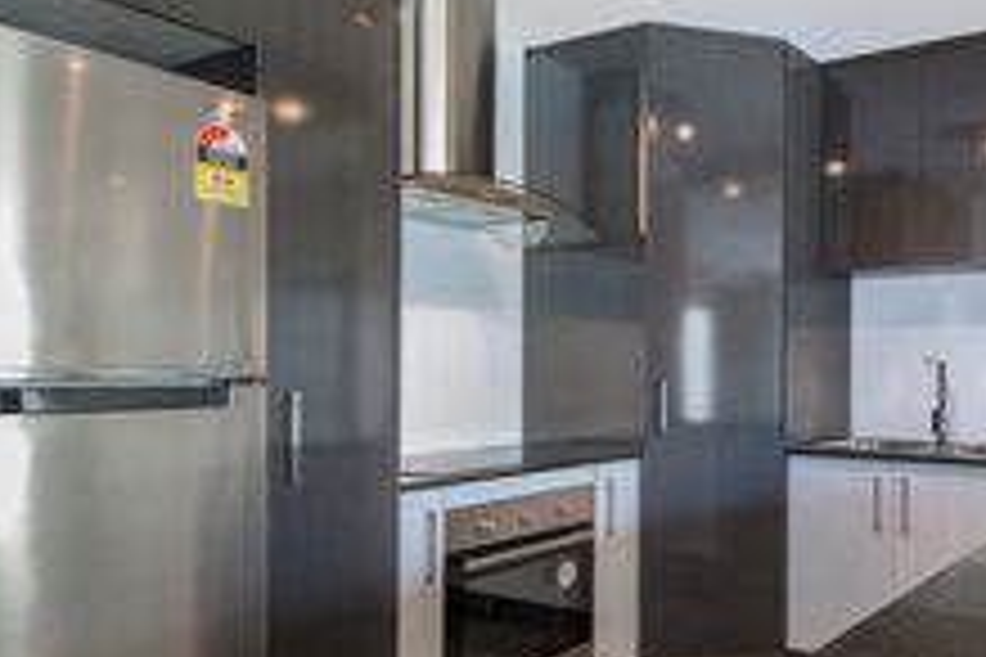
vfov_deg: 43.5
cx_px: 788
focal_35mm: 30
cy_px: 371
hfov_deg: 57.4
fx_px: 822
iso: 50
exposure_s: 1.6
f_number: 8
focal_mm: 14
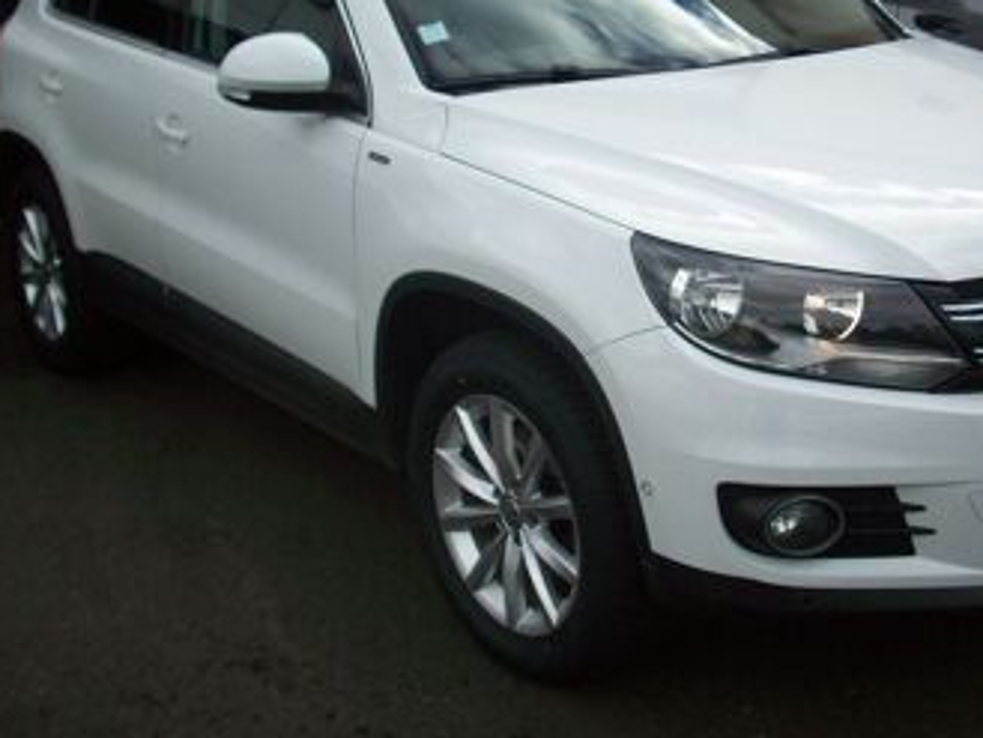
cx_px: 636
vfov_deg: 26.8
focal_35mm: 54
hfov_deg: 35.3
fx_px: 1534
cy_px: 224
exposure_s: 1/269
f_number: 5.6
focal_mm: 6.2
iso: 80
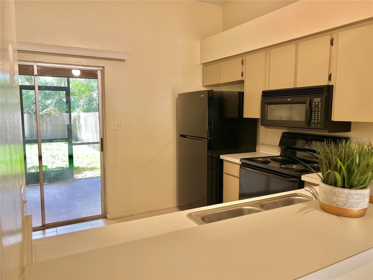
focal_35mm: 26
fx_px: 280
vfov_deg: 53.1
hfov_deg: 67.3
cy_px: 140
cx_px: 186
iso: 125
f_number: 1.5
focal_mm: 5.7
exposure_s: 1/120
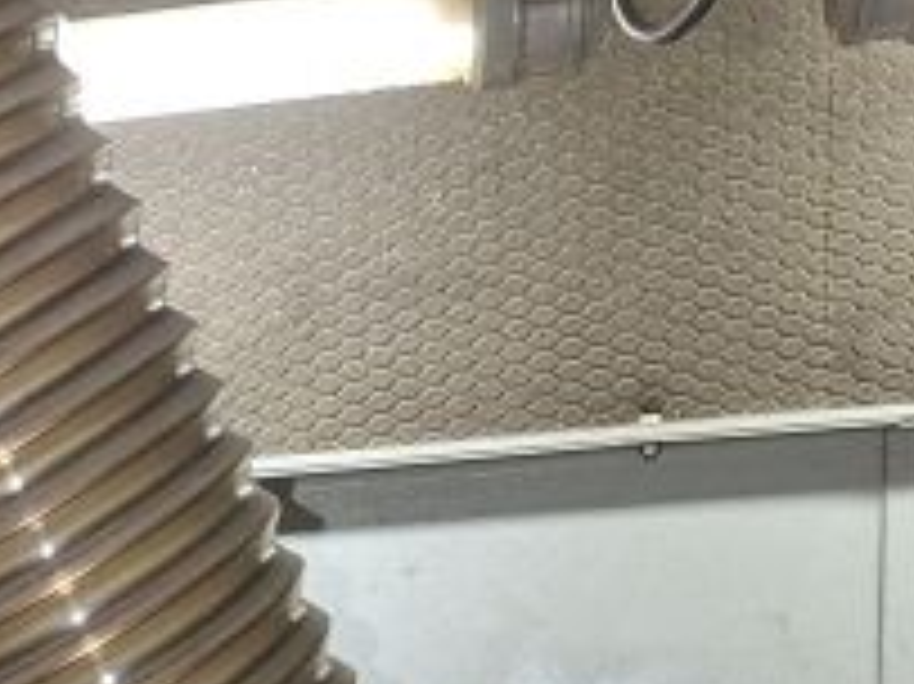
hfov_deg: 14.6
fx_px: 3193
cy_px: 1390
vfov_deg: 11.1
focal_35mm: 121
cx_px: -642
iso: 320
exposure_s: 1/100
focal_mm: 5.54
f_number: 1.8
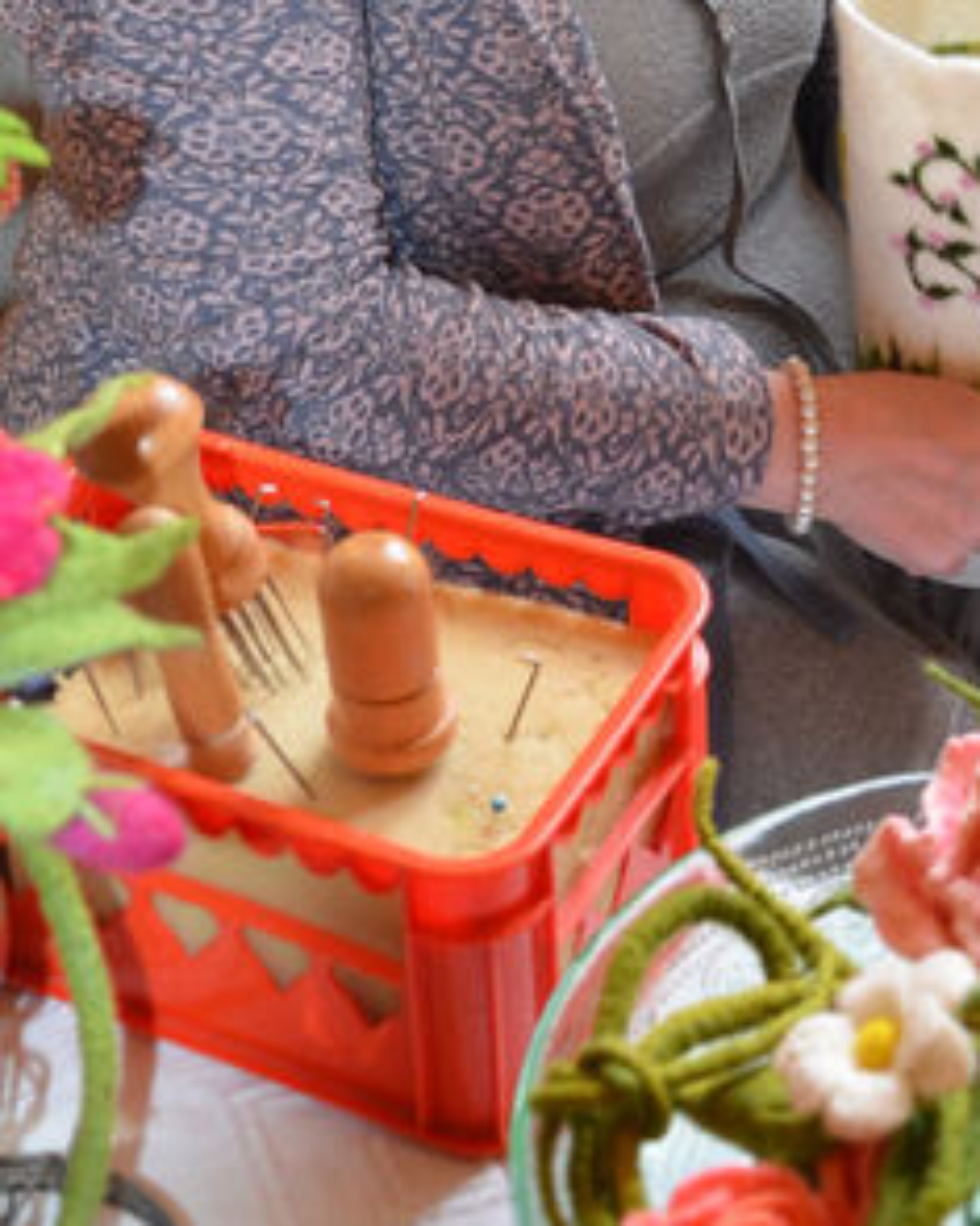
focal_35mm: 80
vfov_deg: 22.6
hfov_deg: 19.1
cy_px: -67
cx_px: 538
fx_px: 2912
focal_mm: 21
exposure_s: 1/60
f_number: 3.8
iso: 800
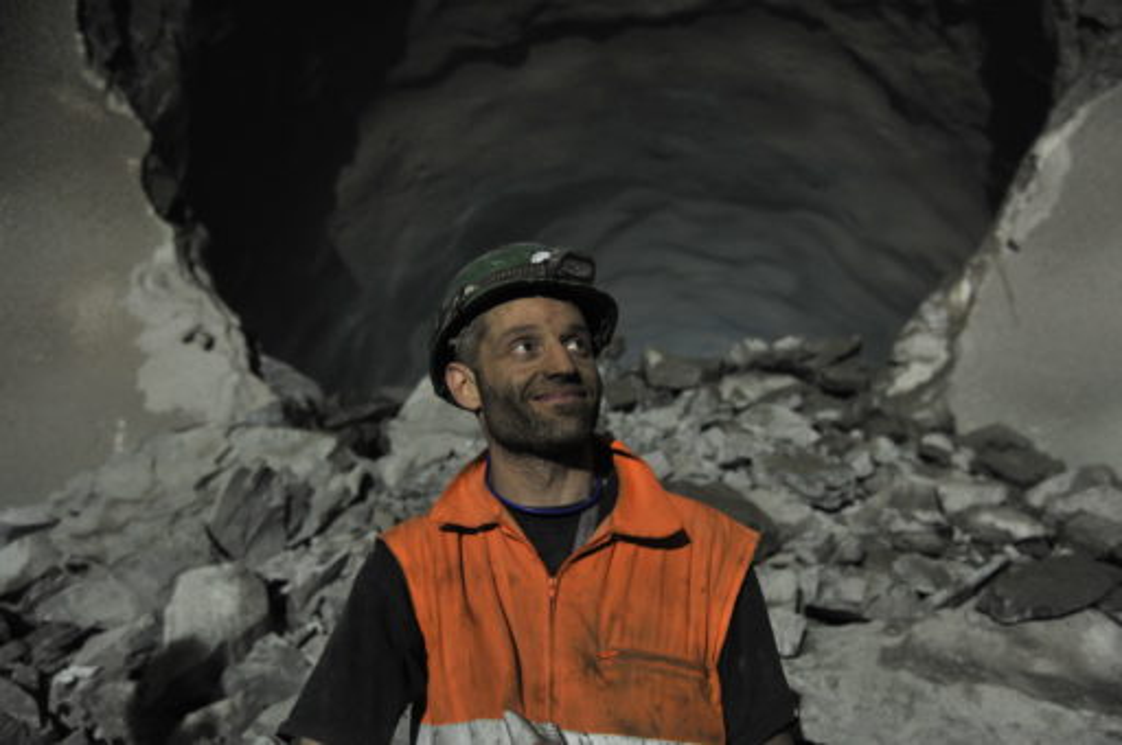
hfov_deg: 50.7
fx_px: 1183
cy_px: 372
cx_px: 561
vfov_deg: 35.0
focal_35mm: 38
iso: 3200
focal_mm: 38
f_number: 4
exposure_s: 1/60
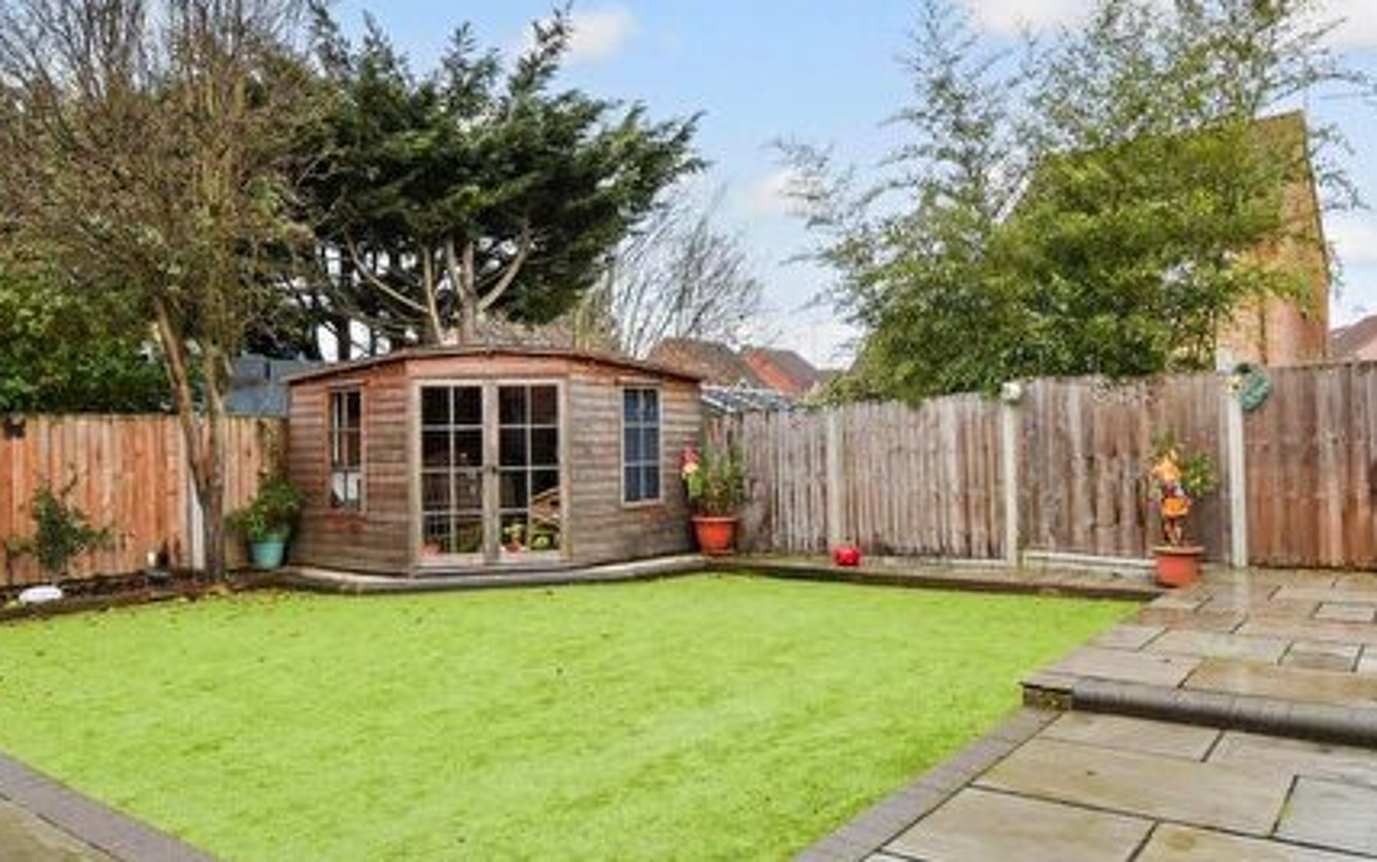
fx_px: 939
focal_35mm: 25
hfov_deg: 72.2
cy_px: 407
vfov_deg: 49.3
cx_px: 772
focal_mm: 10
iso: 125
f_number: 8
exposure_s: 1/30
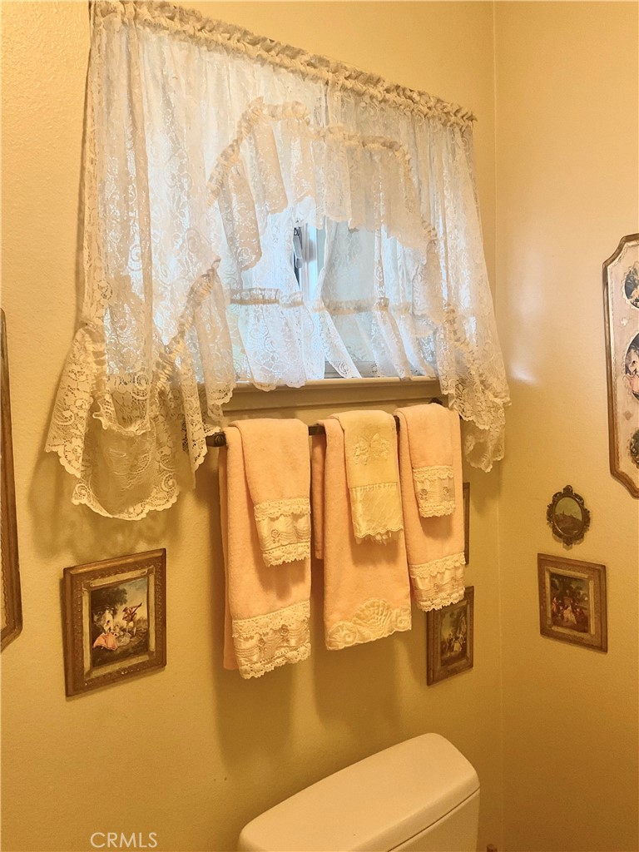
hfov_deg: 48.2
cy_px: 426
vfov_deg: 61.7
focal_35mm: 29
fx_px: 714
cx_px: 320
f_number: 1.8
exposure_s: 1/60
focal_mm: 3
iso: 100
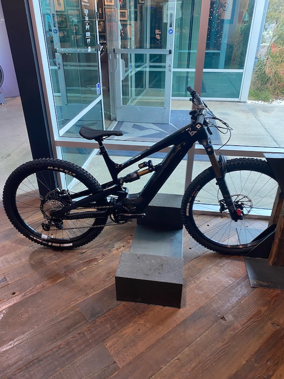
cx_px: 142
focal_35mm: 26
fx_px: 284
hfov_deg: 53.1
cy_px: 190
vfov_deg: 67.3
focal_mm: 4.25
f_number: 1.8
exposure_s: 1/60
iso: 100
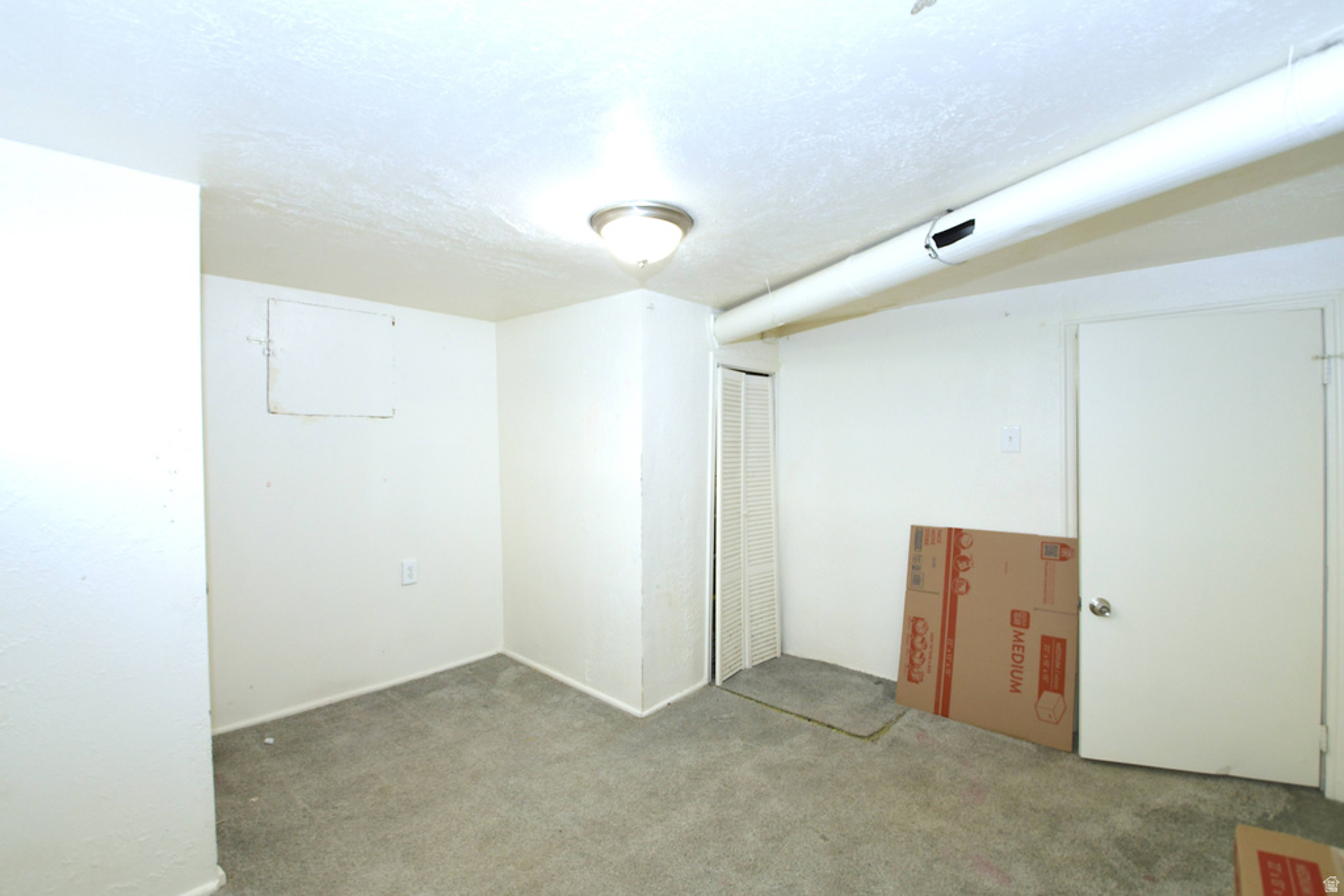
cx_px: 672
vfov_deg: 77.3
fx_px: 560
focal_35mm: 15
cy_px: 448
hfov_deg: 100.4
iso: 360
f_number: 8
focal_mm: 10
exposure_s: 1/8
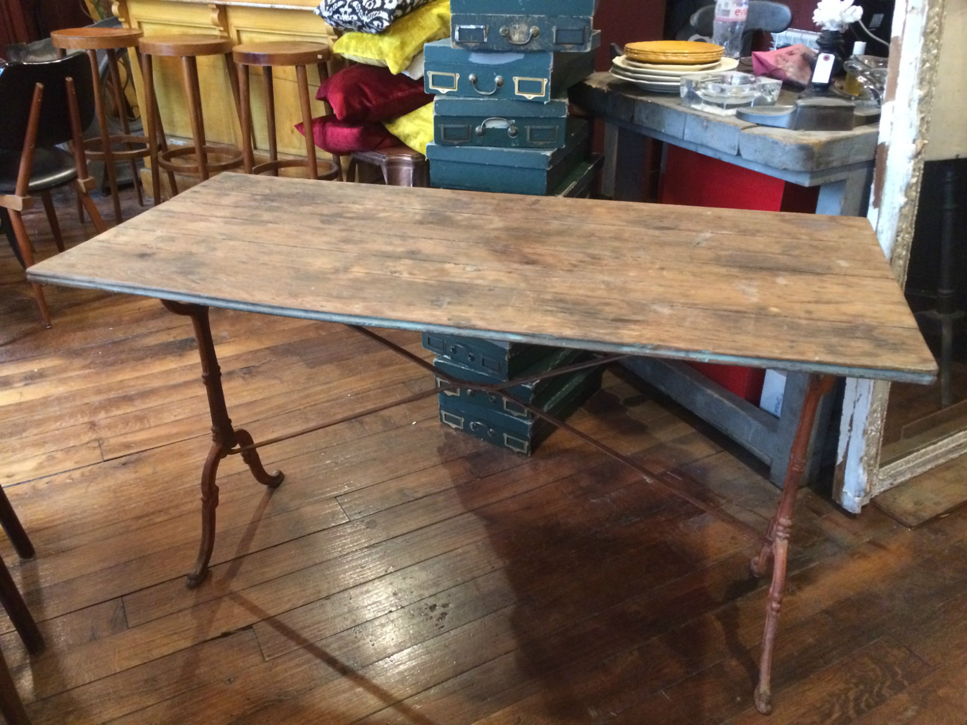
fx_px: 810
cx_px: 484
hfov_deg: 61.7
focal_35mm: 29
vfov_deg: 48.2
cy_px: 362
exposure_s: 1/17
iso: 400
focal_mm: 4.15
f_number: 2.2
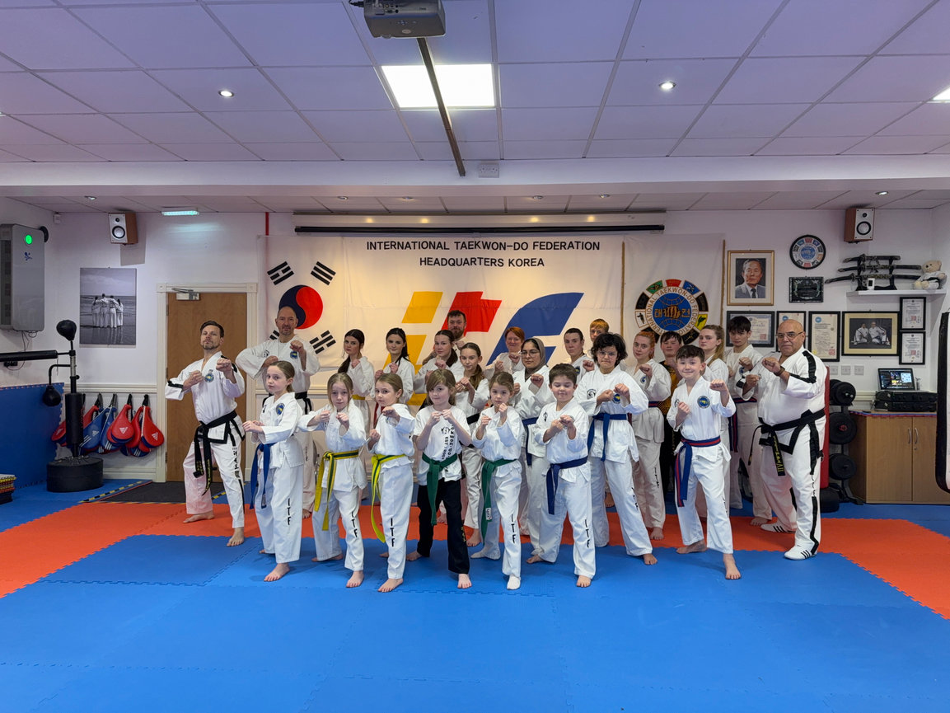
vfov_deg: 56.8
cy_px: 356
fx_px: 659
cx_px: 475
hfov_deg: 71.6
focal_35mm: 24
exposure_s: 1/50
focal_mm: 6.76
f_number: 1.78
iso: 100
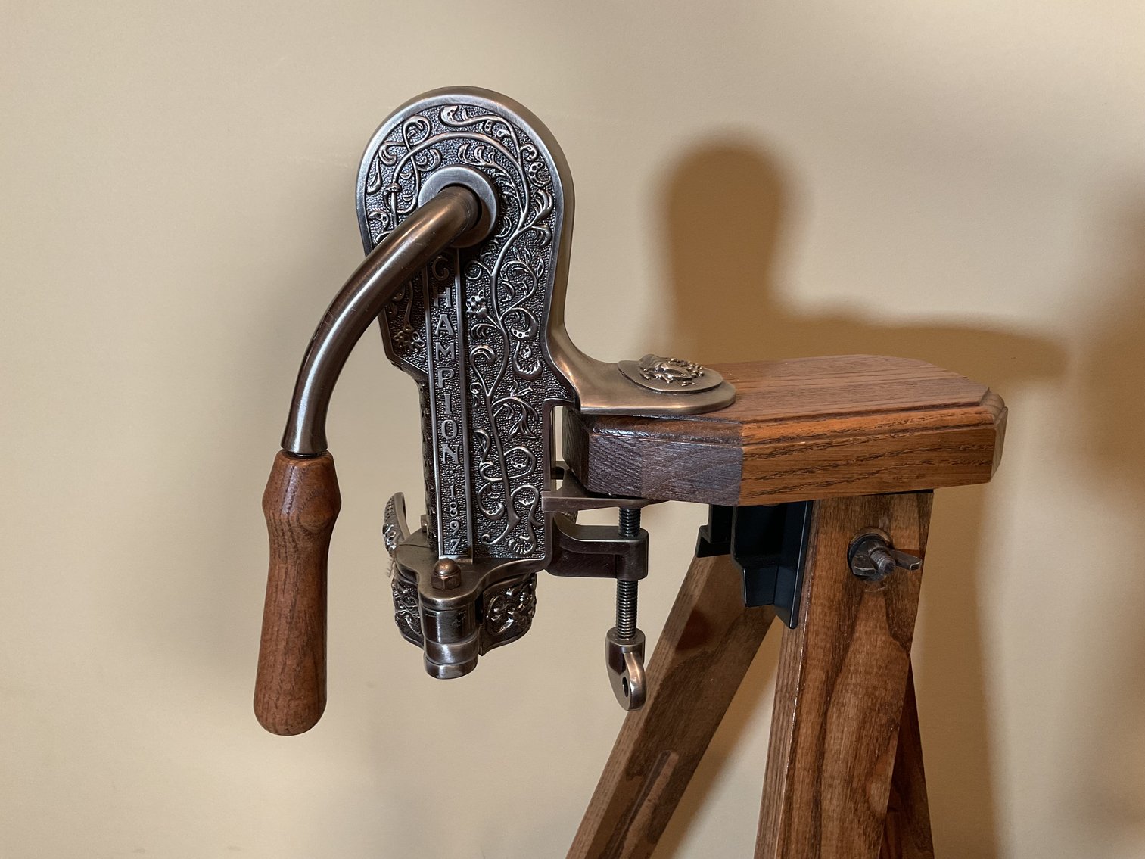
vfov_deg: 48.2
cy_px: 430
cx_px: 572
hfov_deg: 61.7
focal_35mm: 29
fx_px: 959
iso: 125
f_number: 1.8
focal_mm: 3
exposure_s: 1/60
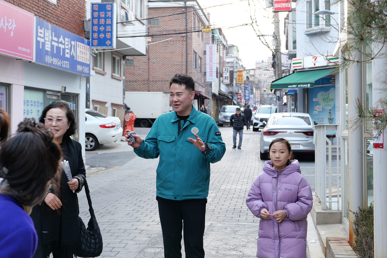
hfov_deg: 33.9
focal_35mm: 59
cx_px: 194
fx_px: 634
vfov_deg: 23.0
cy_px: 129
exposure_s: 1/125
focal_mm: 26.6
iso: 200
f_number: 3.5
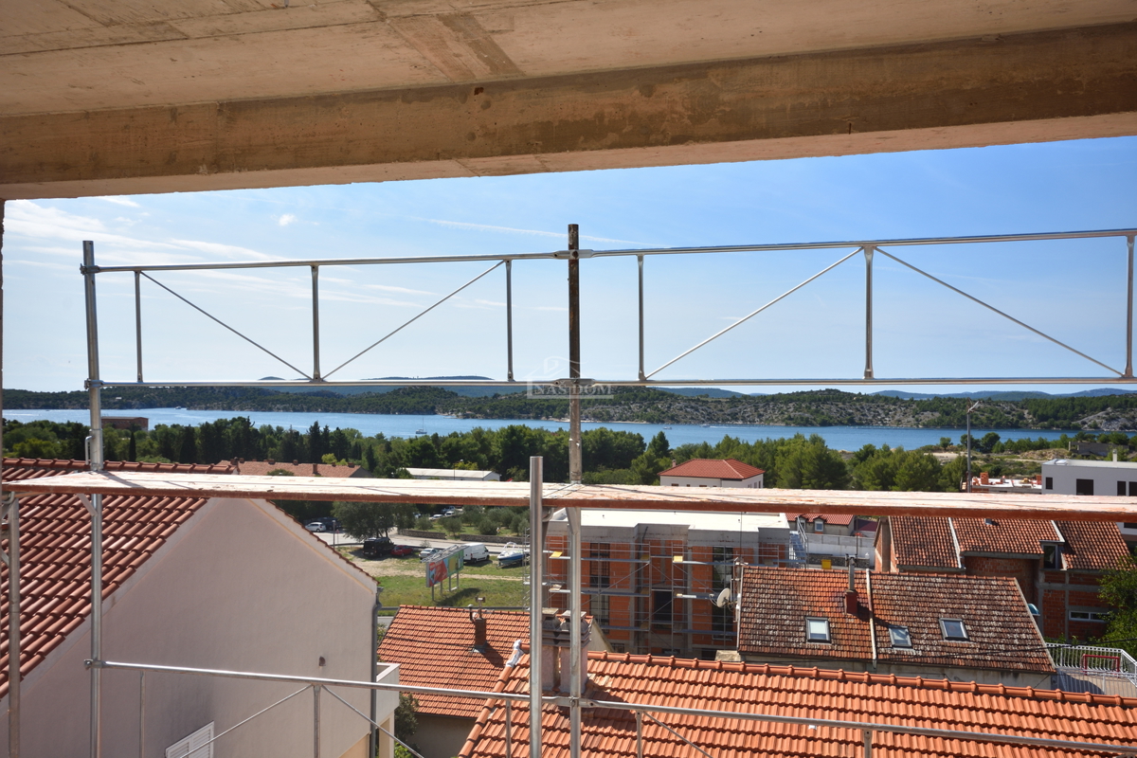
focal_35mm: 30
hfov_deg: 61.9
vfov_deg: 43.6
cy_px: 379
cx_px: 568
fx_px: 947
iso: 100
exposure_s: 1/250
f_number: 10
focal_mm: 20
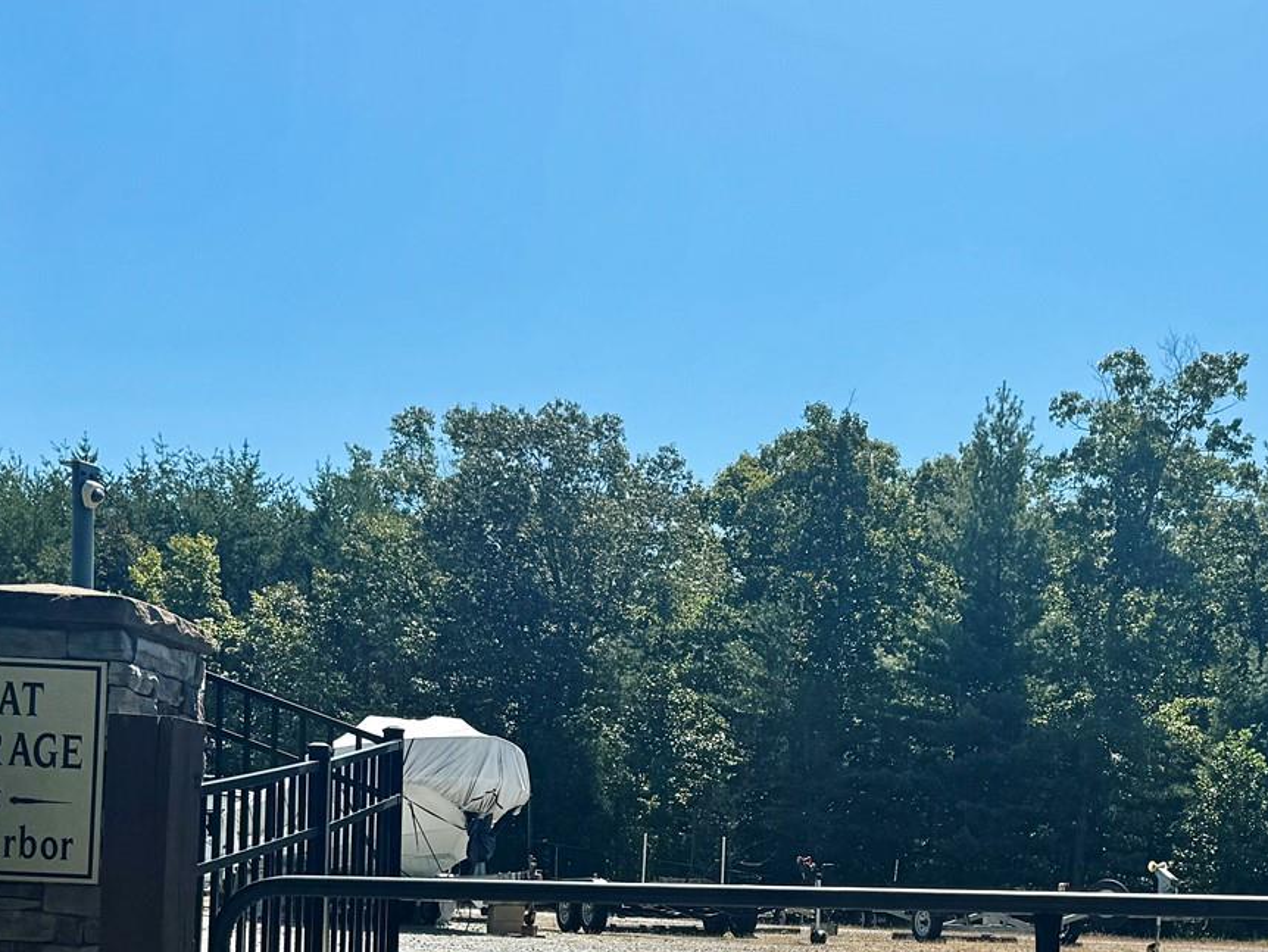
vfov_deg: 24.5
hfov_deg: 33.6
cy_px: 953
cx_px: 790
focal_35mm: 57
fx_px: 2089
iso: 80
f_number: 1.78
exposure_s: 1/5348
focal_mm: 6.76
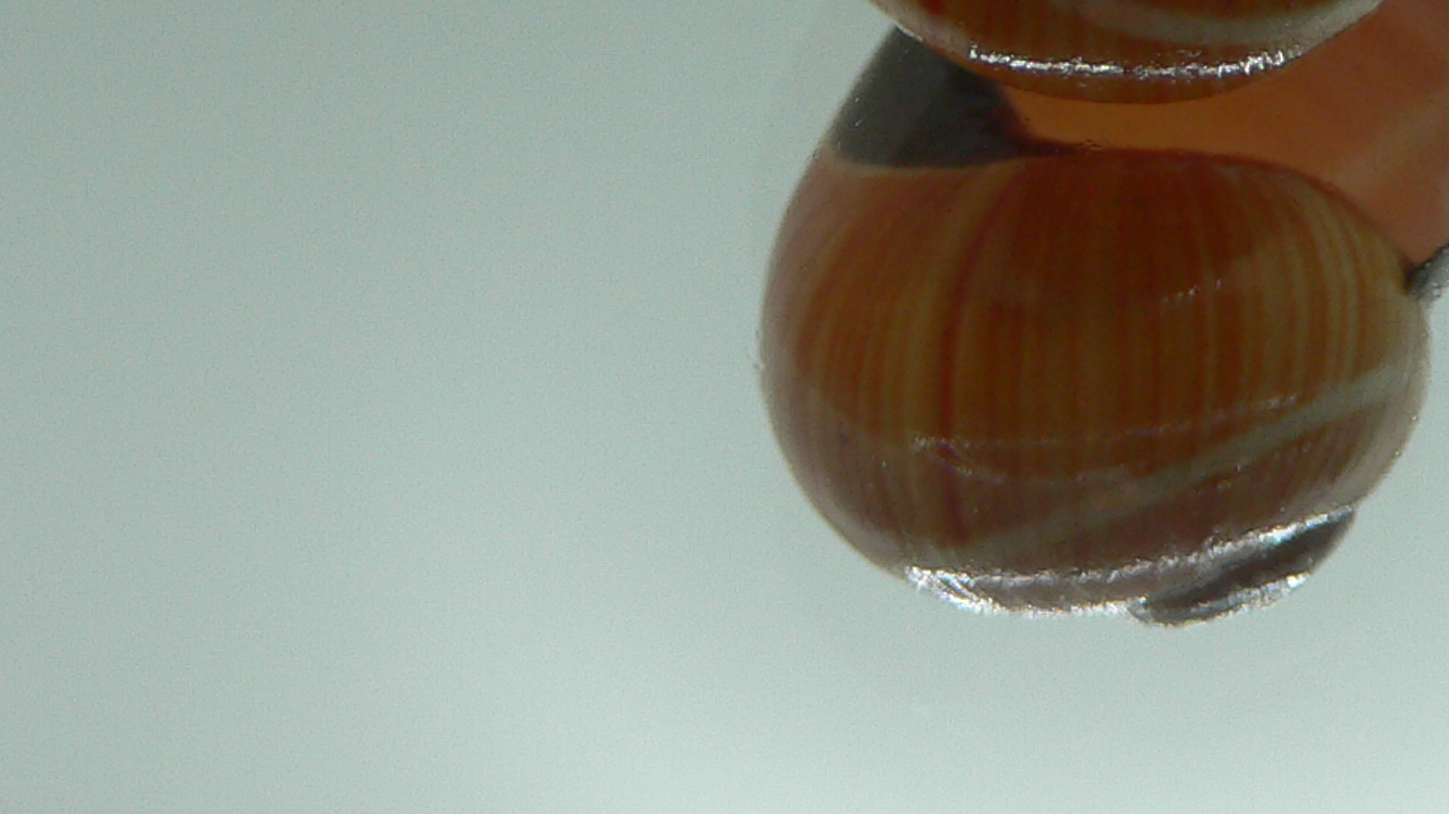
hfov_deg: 26.3
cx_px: 1181
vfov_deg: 14.6
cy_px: -238
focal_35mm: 79
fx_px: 3035
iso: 80
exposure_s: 1/100
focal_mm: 4.6
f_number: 2.8
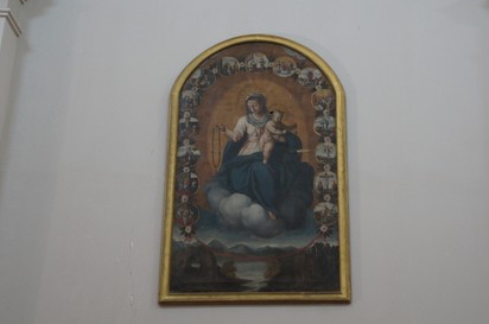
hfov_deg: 30.1
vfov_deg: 20.2
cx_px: 272
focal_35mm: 67
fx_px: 908
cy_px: 153
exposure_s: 1/40
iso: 1600
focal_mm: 40
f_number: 4.5
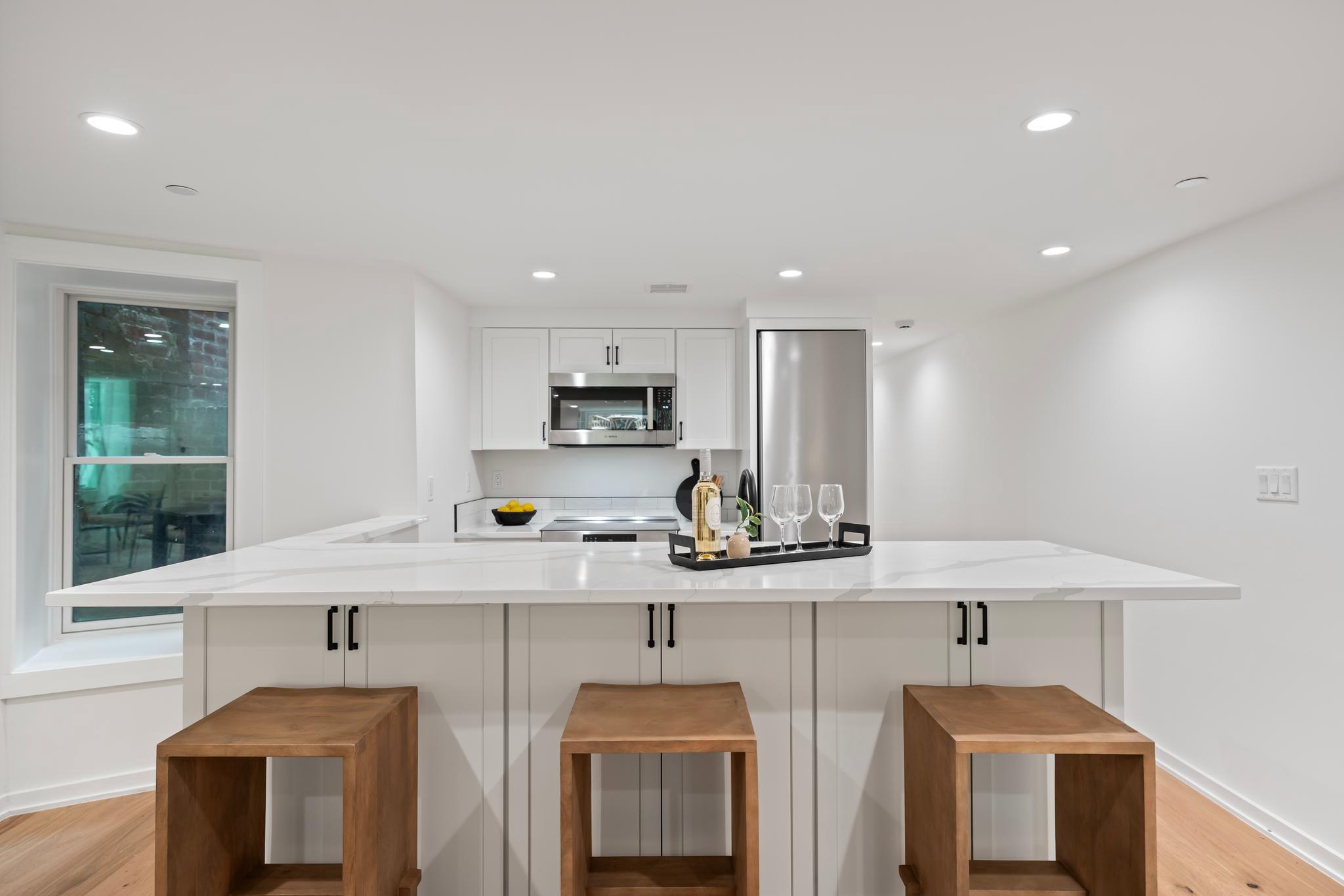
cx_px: 672
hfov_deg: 86.9
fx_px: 709
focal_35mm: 19
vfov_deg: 64.5
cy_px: 448
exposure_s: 1/20
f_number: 4
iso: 800
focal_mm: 19
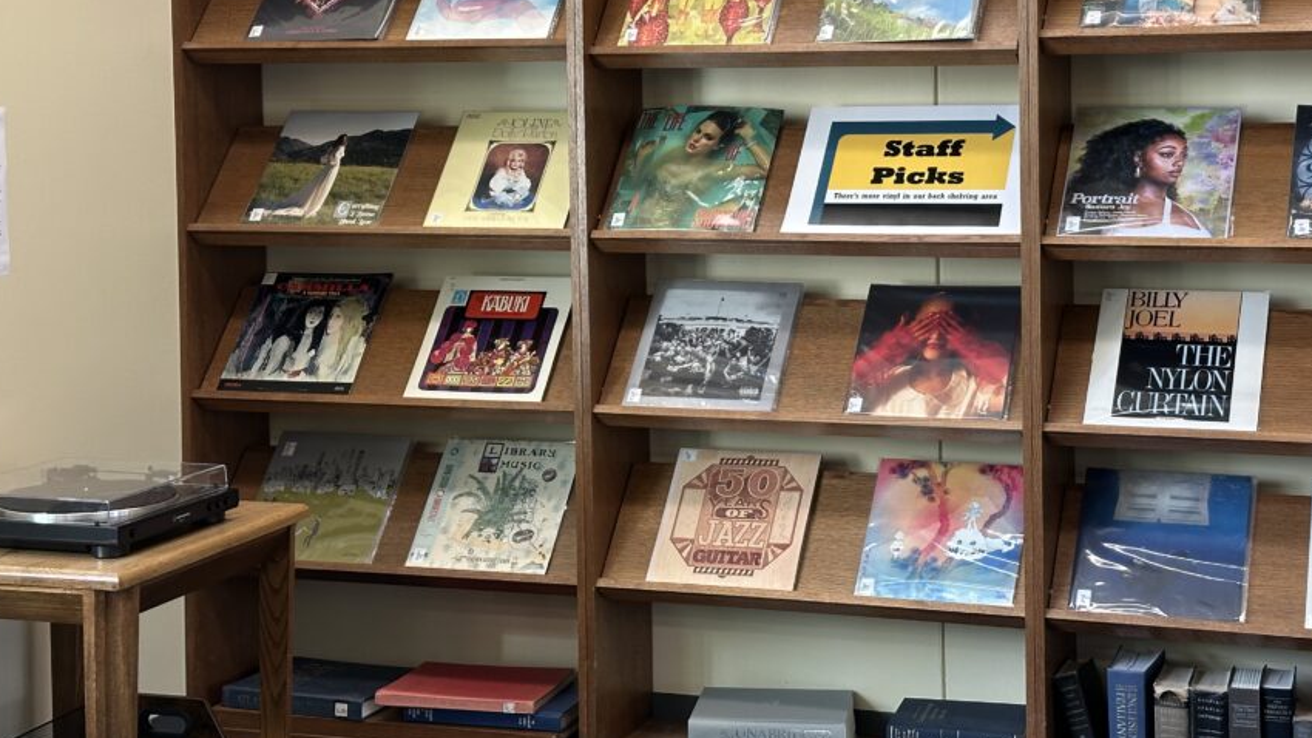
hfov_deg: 33.3
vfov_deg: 19.0
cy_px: 190
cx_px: 767
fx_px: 2192
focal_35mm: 63
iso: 125
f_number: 1.78
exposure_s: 1/60
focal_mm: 6.86
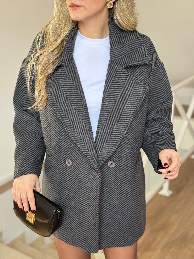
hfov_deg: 30.3
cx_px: 97
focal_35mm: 48
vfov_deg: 39.7
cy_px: 130
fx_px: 359
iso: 64
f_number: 1.78
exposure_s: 1/140
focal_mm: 6.76
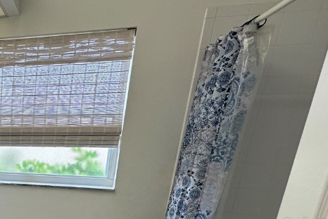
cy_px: 223
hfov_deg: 47.2
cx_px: -11
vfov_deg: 36.6
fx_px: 292
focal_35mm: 32
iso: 80
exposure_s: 1/120
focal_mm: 2.22
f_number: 2.2
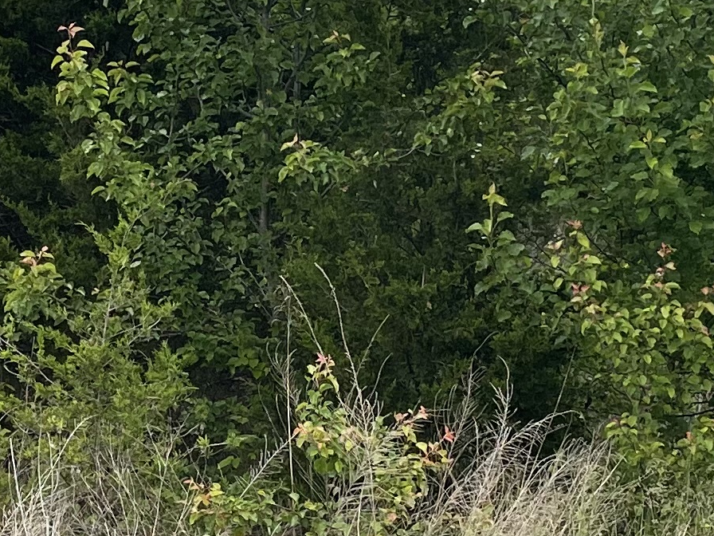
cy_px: 372
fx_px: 2413
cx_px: 316
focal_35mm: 117
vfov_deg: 12.6
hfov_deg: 16.8
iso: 32
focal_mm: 4.2
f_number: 1.6
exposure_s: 1/1043
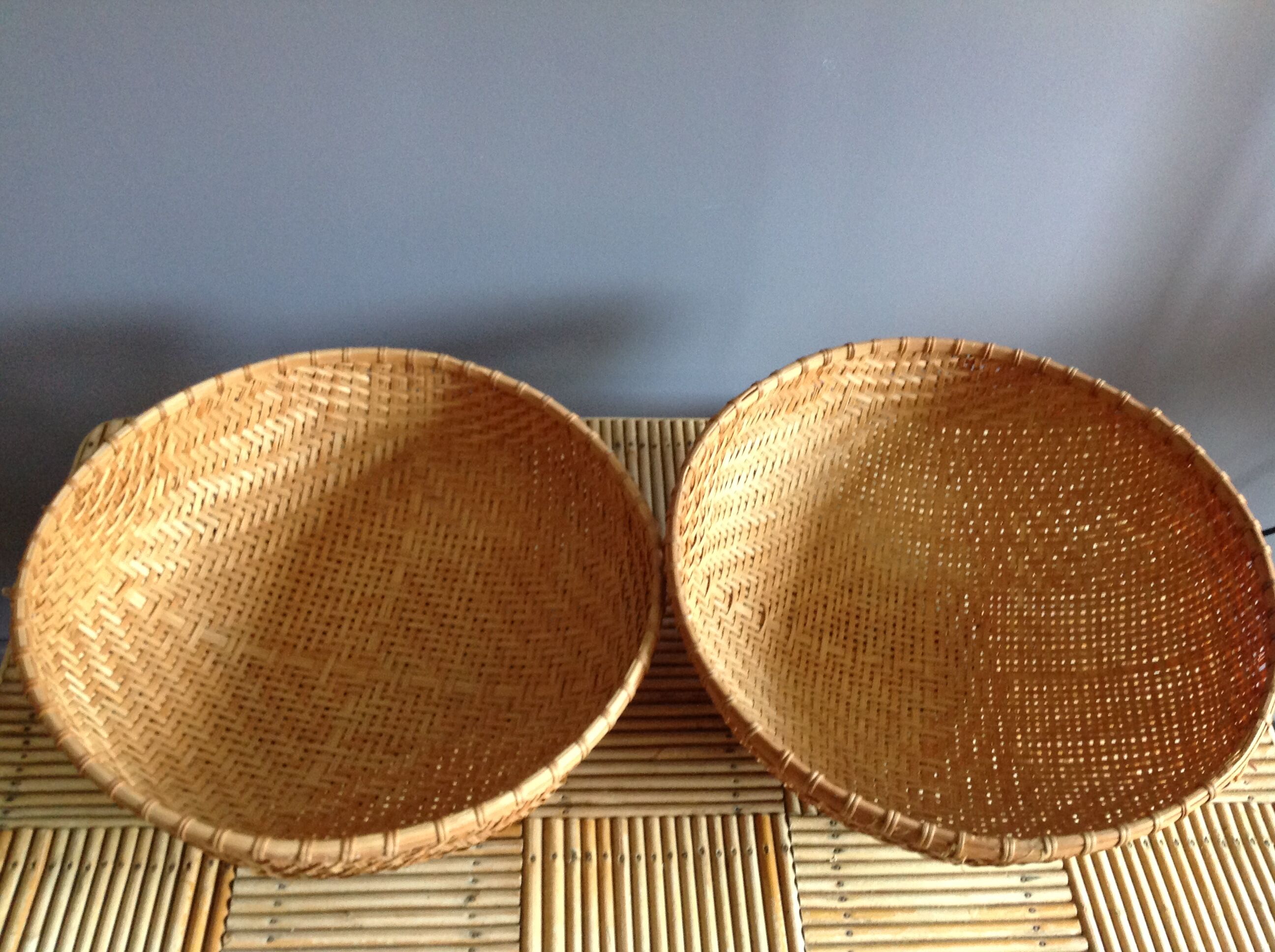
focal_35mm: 35
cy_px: 476
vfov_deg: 40.6
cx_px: 638
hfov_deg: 52.7
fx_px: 1287
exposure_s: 1/15
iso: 200
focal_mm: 4.28
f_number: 2.4
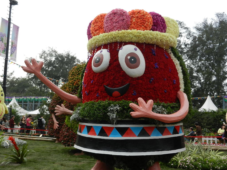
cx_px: 114
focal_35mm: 38
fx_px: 249
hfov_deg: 49.0
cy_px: 85
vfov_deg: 37.7
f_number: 4
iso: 160
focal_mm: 6.9
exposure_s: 1/800
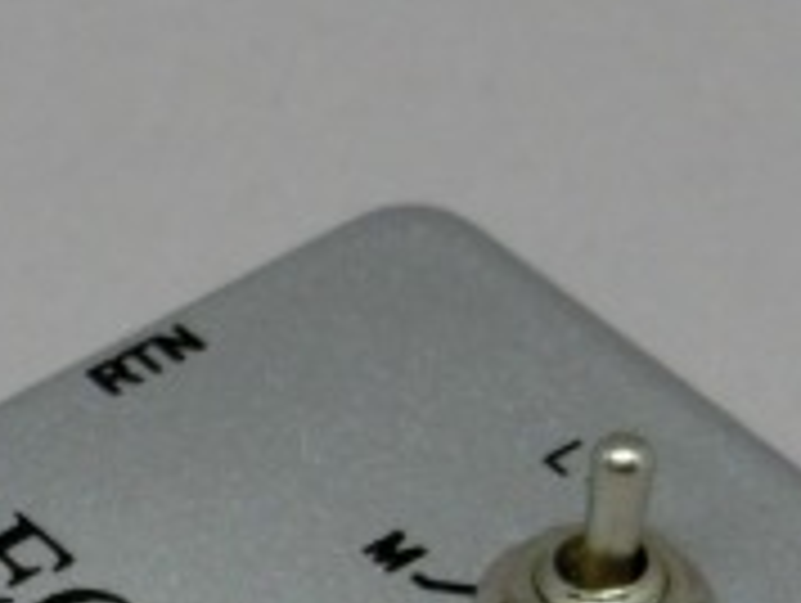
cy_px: 1076
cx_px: -63
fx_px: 6650
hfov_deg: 6.9
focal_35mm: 287
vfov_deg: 5.1
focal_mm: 14.3
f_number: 5.4
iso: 400
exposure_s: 1/125
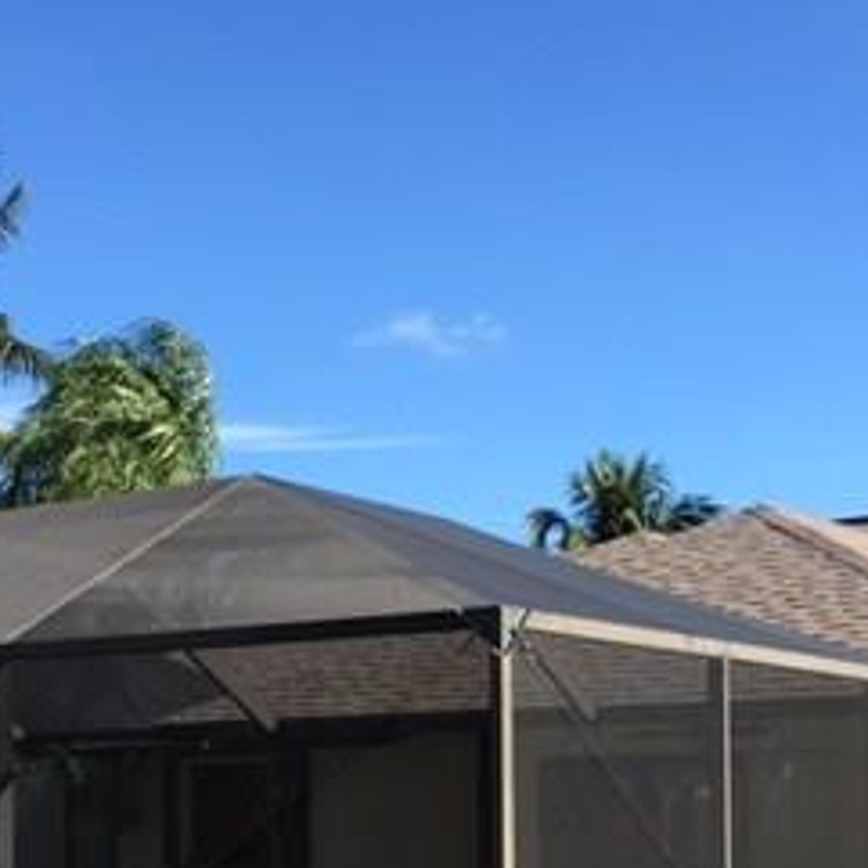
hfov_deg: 24.9
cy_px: 778
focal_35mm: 68
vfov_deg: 24.6
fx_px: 1929
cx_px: 151
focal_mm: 4.15
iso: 25
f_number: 2.2
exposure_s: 1/999
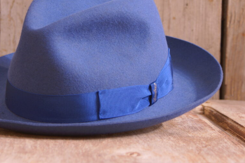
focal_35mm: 121
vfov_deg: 11.3
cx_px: 84
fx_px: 823
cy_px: 61
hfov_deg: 16.9
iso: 100
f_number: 5.6
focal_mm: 60
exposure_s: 1
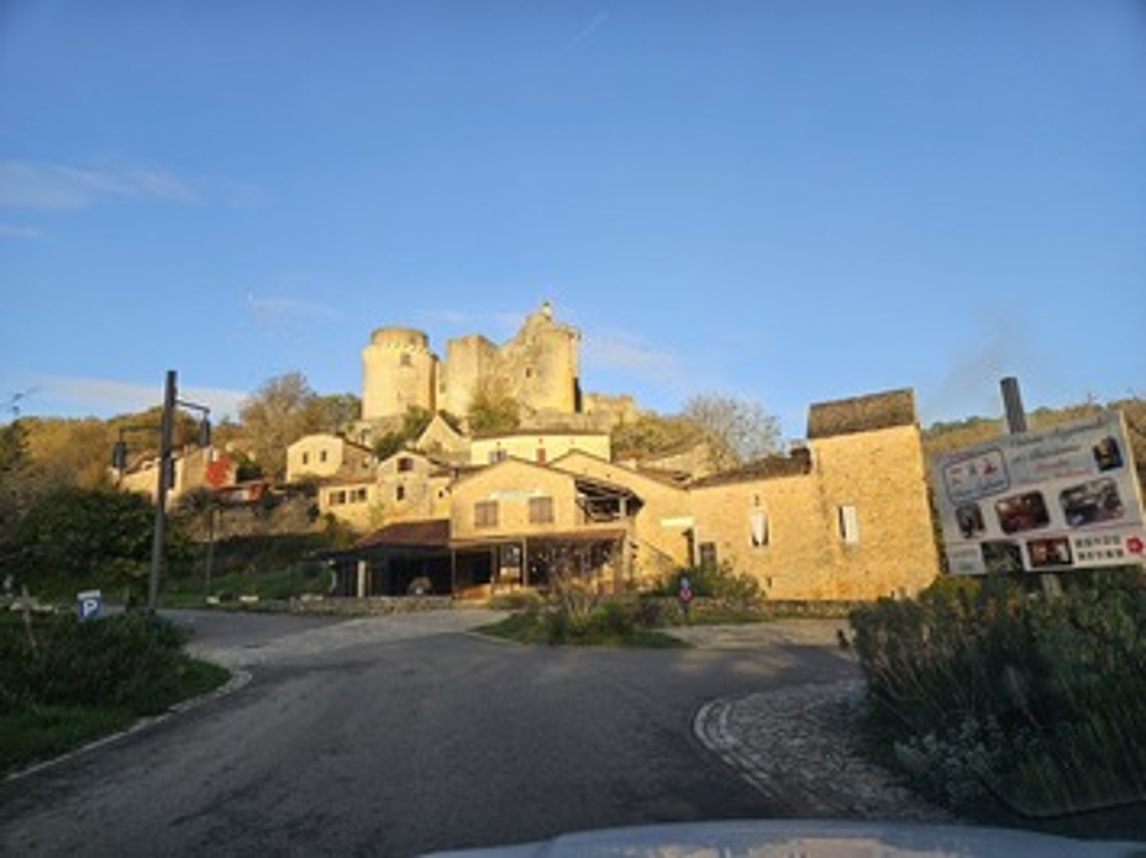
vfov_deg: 58.9
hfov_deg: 73.9
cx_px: 573
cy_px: 429
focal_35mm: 23
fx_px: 761
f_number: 1.8
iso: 50
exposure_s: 1/1073
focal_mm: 5.4
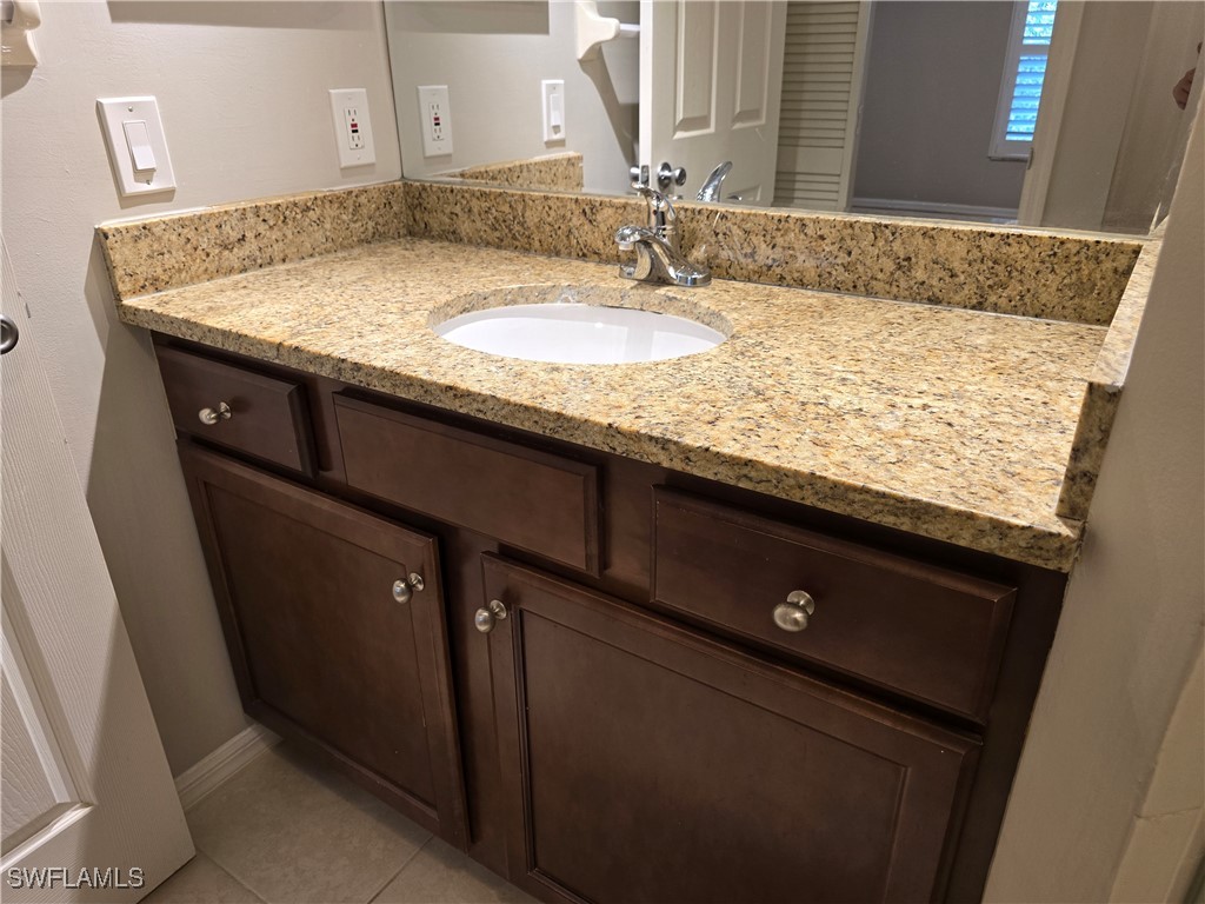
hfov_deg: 73.9
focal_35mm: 23
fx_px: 801
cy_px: 452
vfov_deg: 58.9
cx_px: 602
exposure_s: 1/120
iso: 200
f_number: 1.7
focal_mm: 6.3
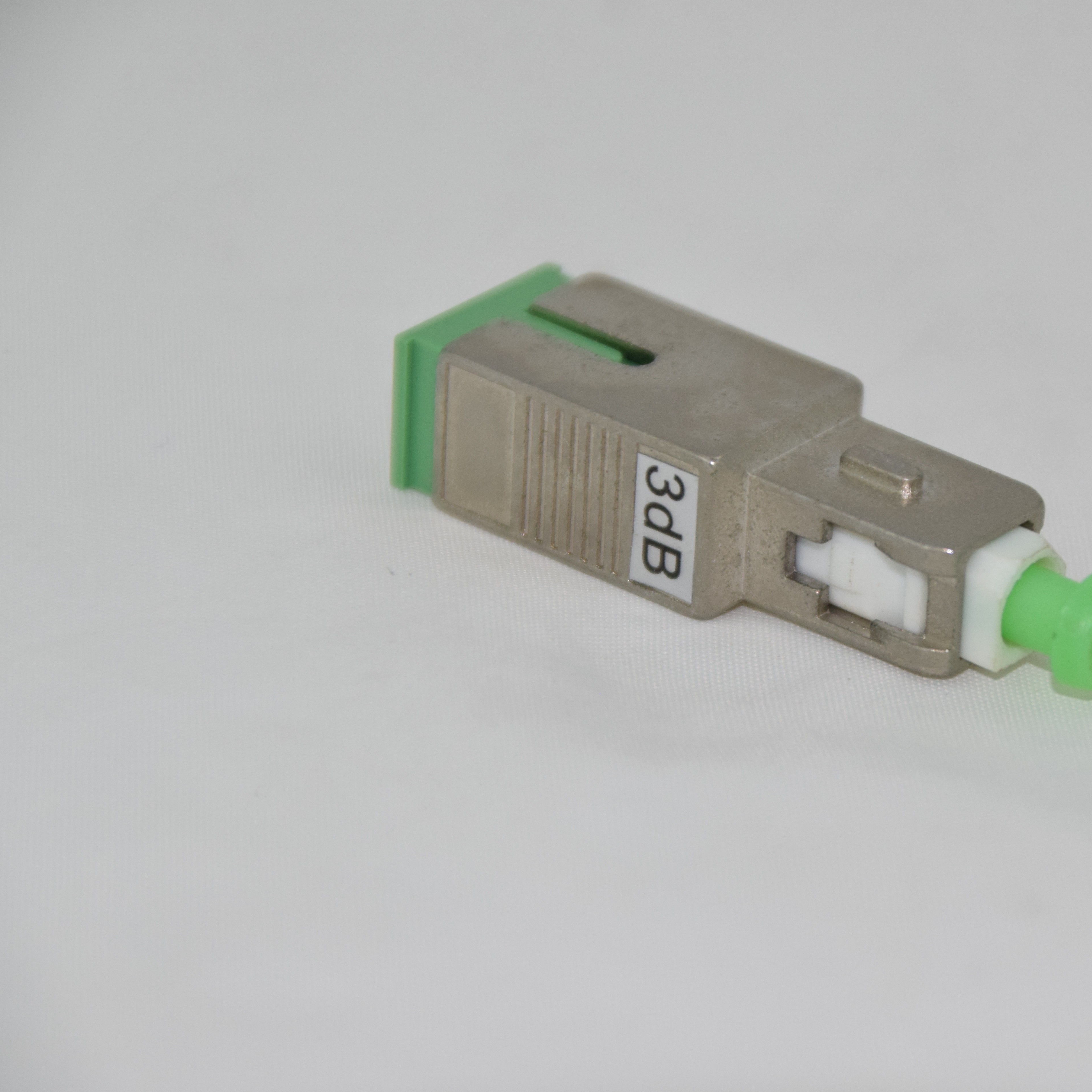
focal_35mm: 401
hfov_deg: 4.4
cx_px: 784
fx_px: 14312
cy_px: 559
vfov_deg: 4.4
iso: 640
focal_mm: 200
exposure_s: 1/80
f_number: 6.3
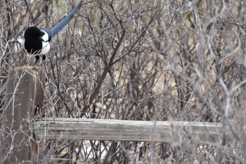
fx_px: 3424
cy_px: 78
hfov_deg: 4.1
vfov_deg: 2.7
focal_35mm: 501
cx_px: 122
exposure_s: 1/640
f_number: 5.6
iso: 500
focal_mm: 300
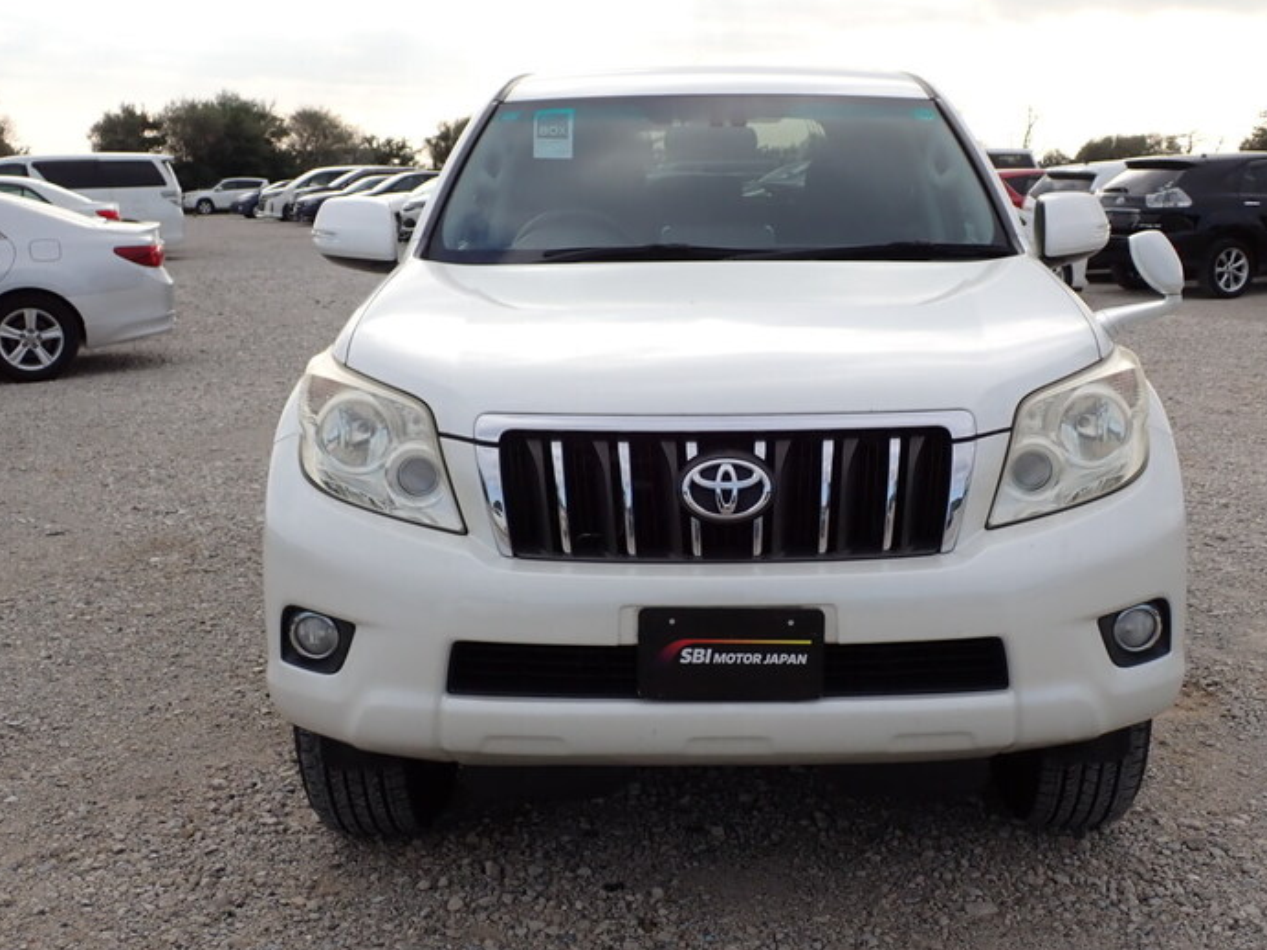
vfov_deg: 32.8
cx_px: 722
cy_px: 435
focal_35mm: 44
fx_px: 1610
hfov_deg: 42.8
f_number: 3.5
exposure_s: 1/500
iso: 100
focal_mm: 6.83
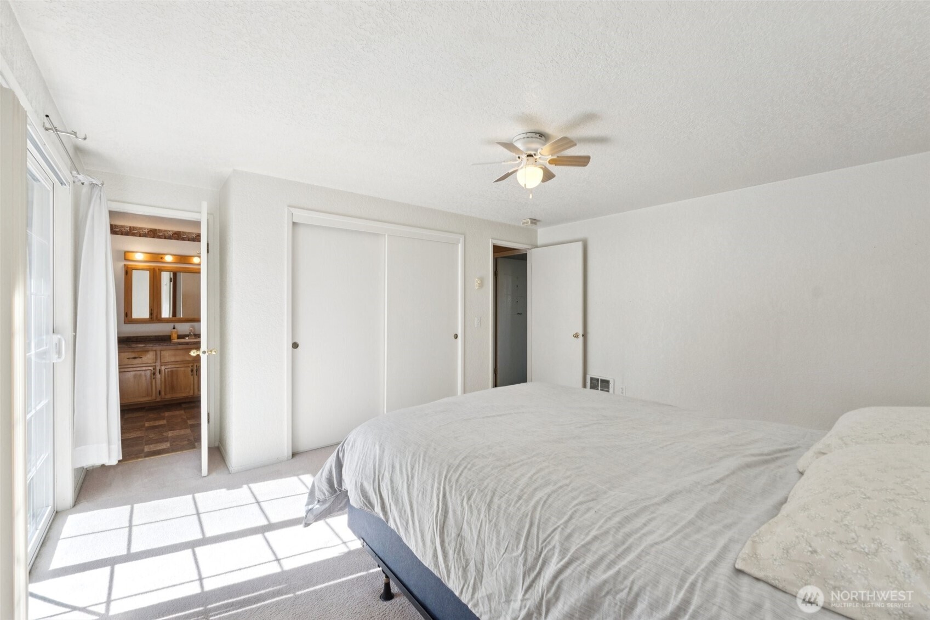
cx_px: 465
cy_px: 310
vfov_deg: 77.3
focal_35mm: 15
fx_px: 387
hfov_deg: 100.4
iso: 250
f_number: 9
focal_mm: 10
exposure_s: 1/40
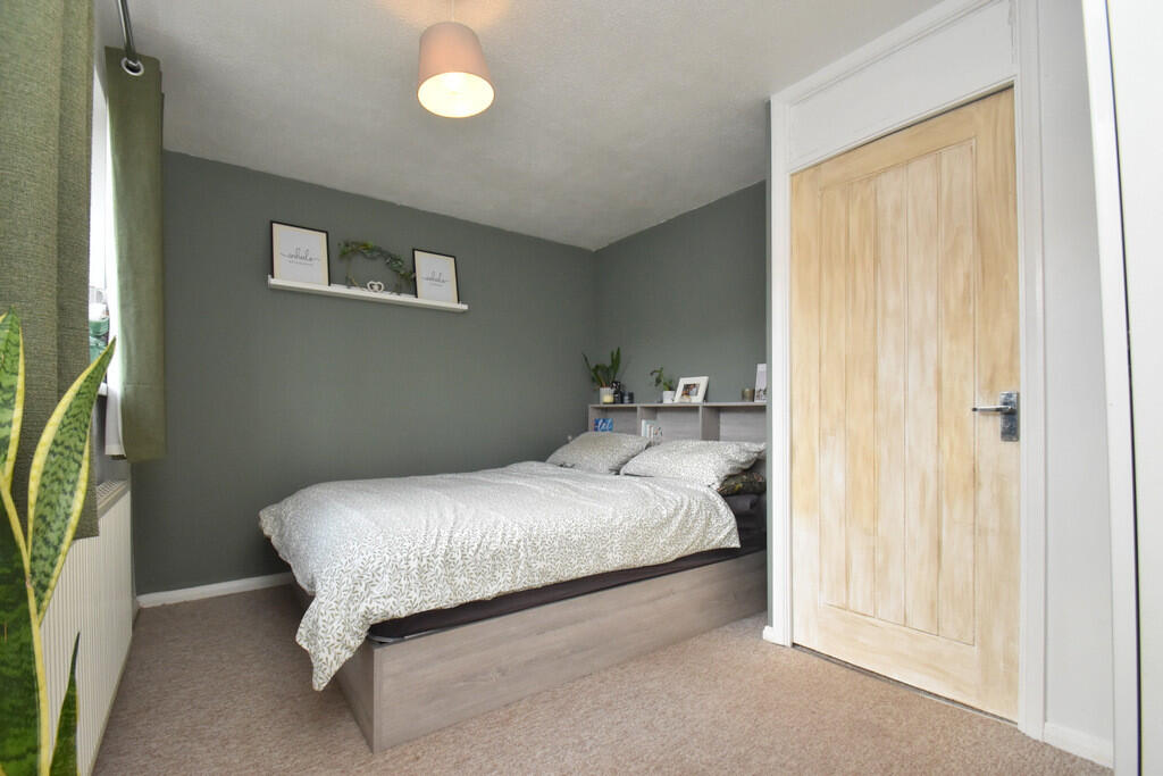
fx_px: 485
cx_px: 582
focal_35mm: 15
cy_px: 388
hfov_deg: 100.4
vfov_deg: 77.3
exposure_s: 1/60
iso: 1250
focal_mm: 10
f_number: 10
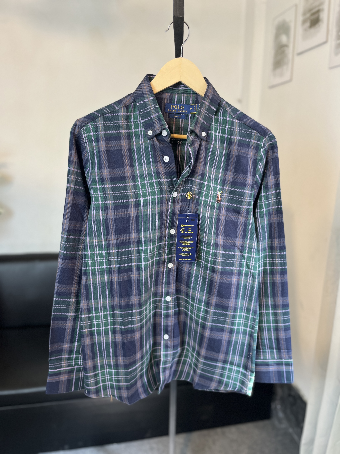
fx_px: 340
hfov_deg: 53.1
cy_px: 227
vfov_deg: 67.3
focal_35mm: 26
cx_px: 170
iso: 64
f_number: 1.6
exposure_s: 1/50
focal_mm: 5.1
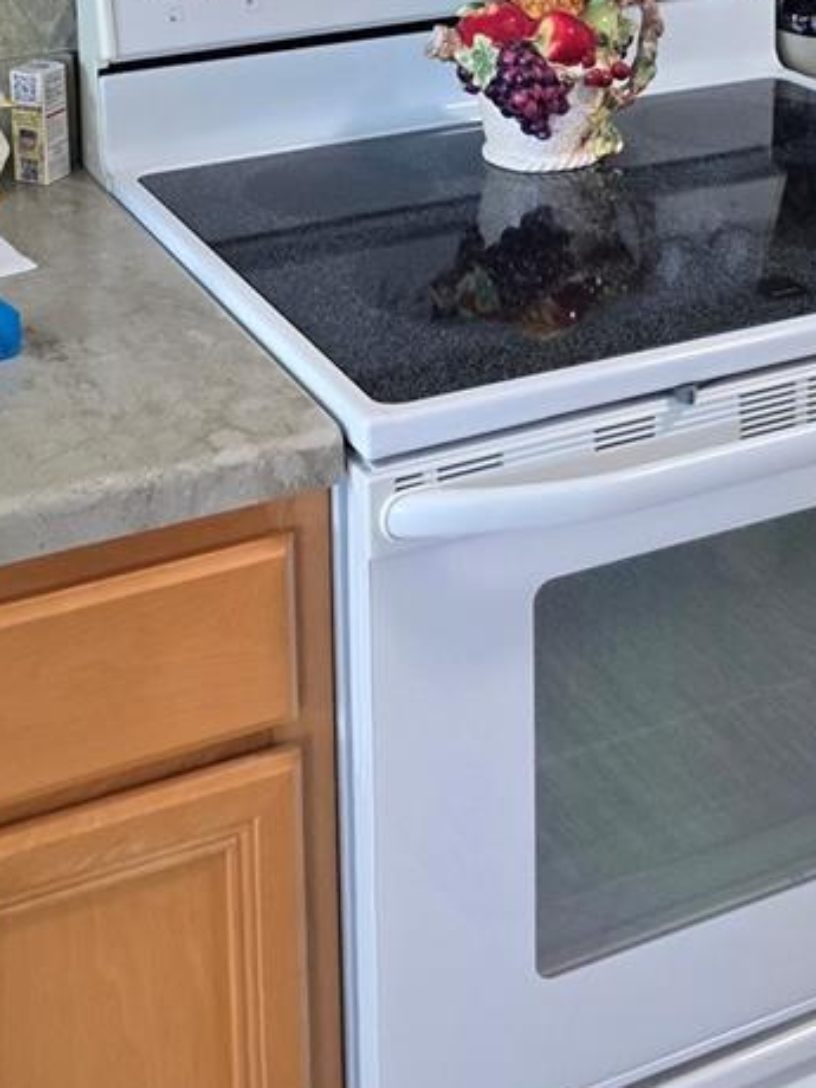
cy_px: -149
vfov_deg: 28.7
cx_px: 395
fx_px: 1886
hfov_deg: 24.4
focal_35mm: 60
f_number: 1.7
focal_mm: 6.3
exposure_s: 1/120
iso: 640
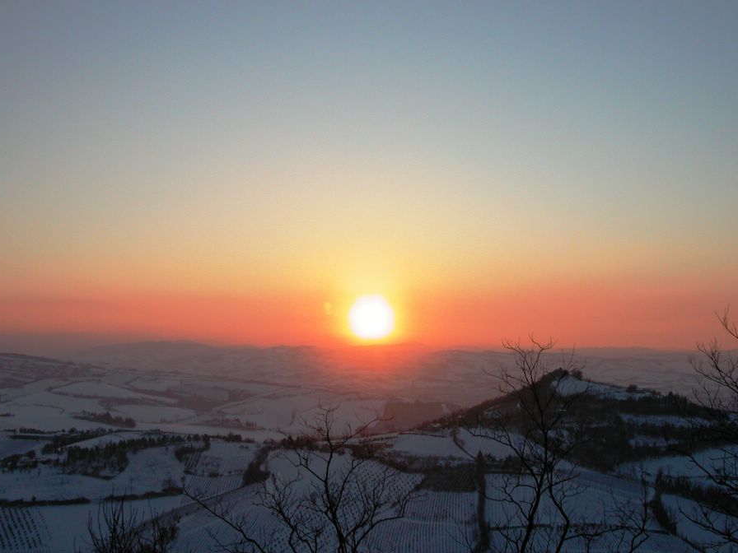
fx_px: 853
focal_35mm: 40
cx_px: 356
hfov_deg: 46.8
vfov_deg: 36.0
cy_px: 290
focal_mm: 8.9
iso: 100
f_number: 6.3
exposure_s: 1/323
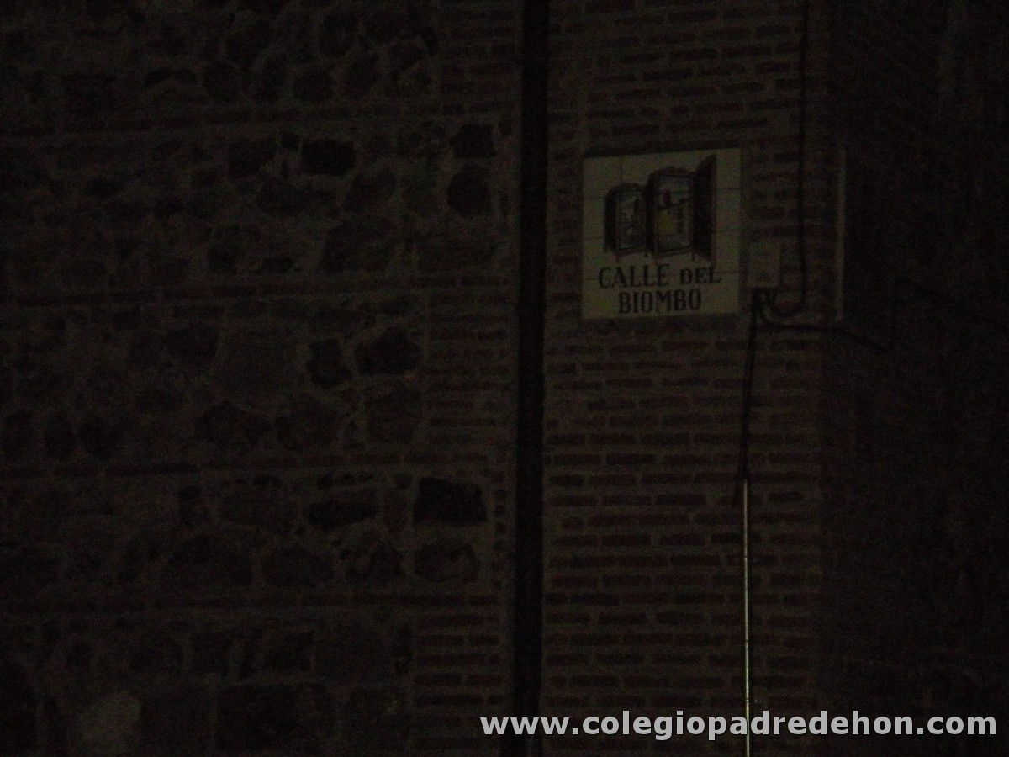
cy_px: 378
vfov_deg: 14.1
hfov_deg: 18.7
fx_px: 3061
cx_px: 504
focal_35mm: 105
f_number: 5.7
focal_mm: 17.3
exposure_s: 1/125
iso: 800
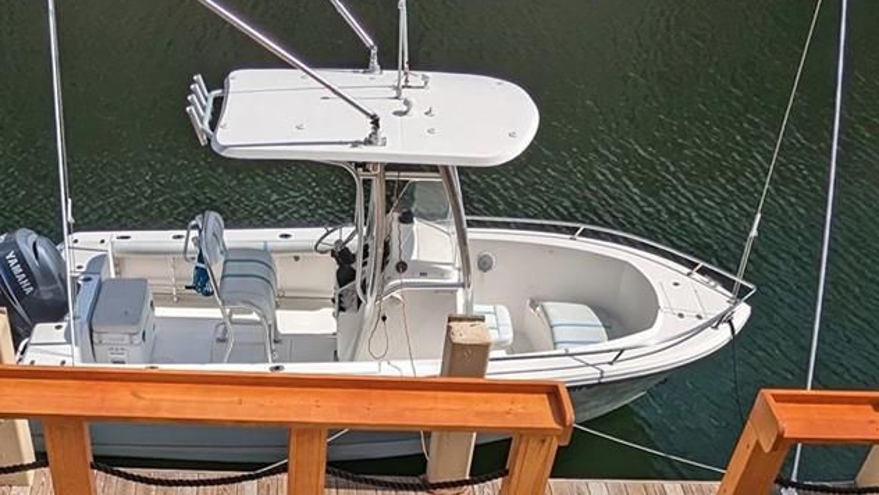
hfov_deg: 46.0
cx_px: 327
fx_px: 1026
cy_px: 751
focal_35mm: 44
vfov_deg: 22.2
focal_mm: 2.35
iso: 43
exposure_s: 1/3003
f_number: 2.2
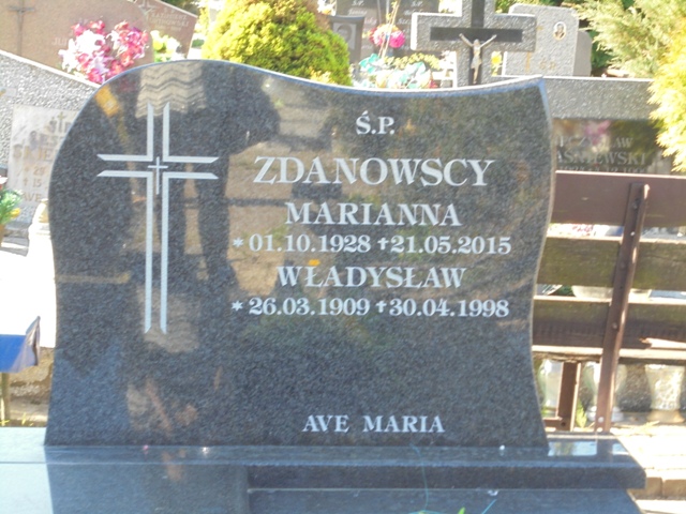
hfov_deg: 23.6
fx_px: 1645
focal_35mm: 83
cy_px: 257
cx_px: 343
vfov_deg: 17.8
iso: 250
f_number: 6.7
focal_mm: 14.9
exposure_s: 1/60
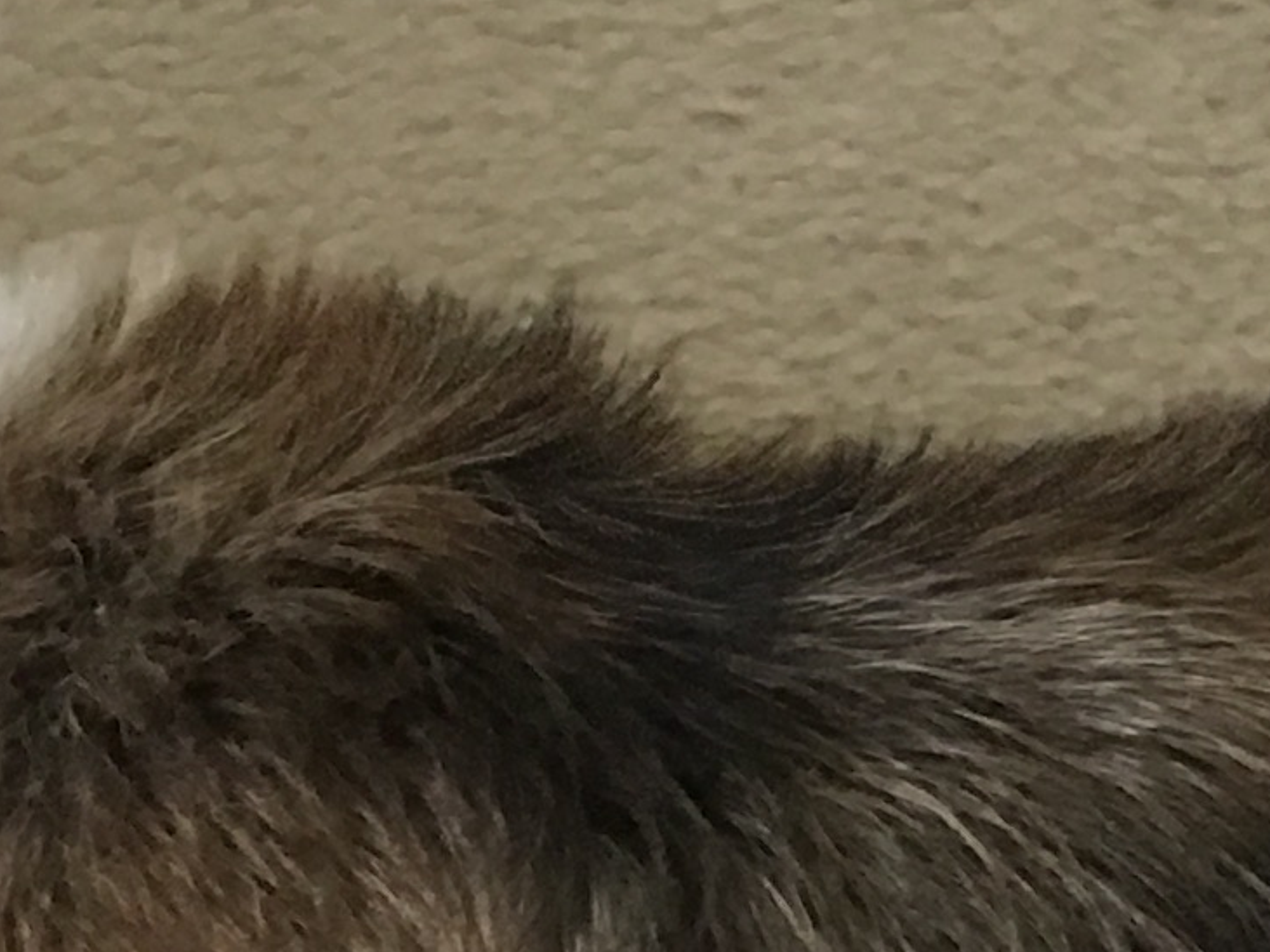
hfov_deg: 12.3
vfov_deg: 9.2
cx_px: 1157
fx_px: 5869
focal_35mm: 160
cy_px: 832
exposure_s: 1/4
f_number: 2.2
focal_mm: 4.15
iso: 125
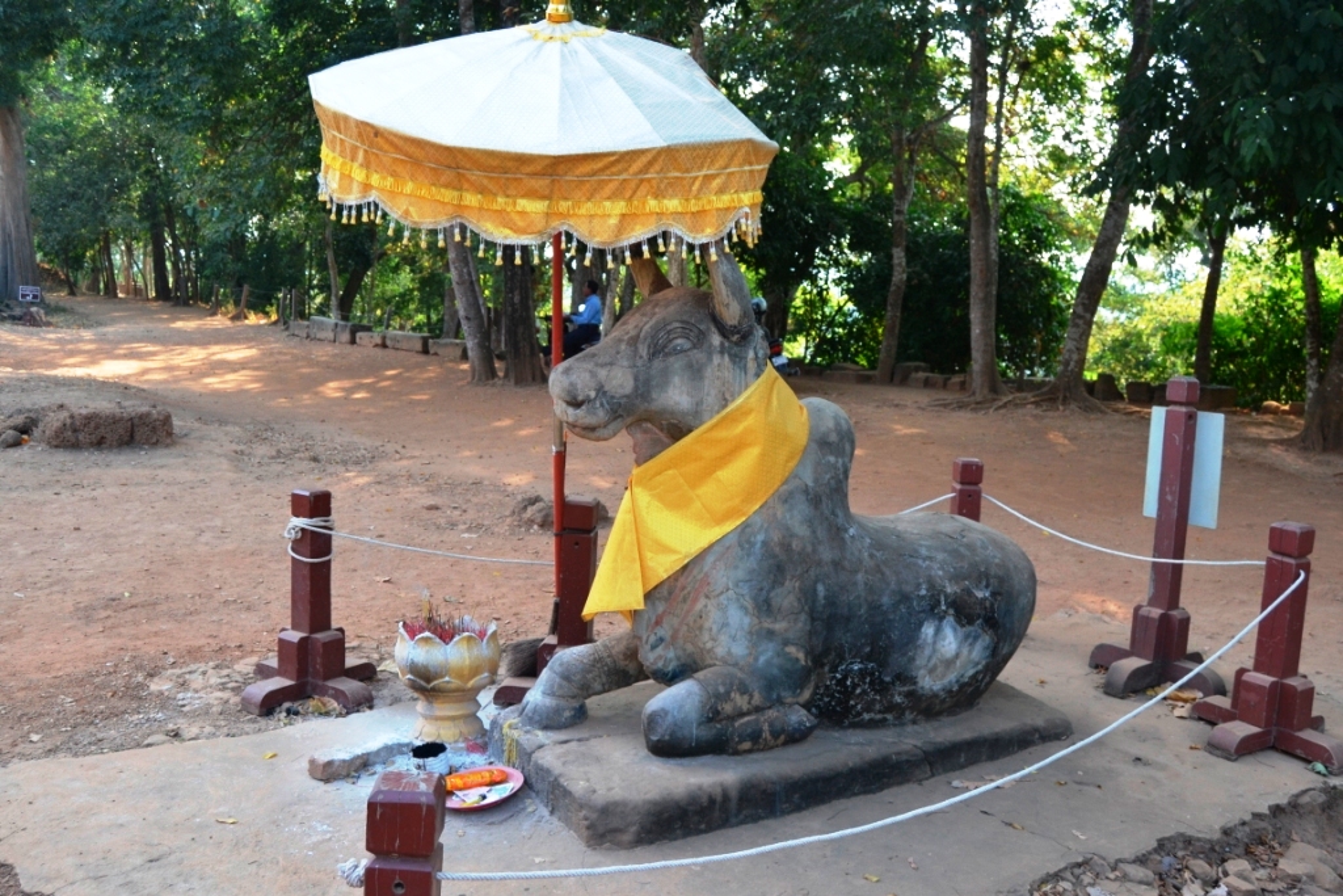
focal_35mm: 33
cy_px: 448
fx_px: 1231
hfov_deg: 57.2
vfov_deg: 40.0
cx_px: 672
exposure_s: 1/125
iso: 280
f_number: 5.6
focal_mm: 22
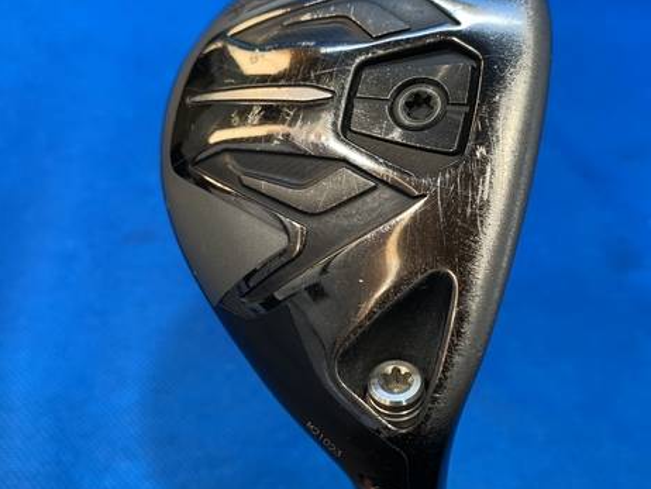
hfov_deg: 51.1
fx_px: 677
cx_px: 380
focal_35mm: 36
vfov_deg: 39.7
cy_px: 223
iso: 80
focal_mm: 4.25
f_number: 1.8
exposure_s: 1/48
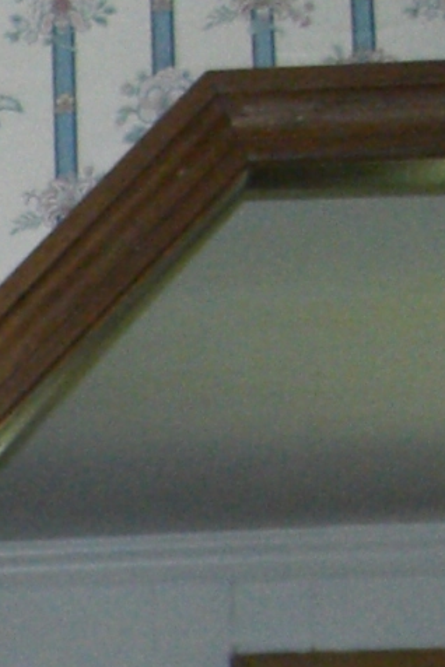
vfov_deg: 9.2
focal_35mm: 212
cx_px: -1293
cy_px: 1302
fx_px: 3931
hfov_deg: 5.6
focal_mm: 7.9
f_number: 2.8
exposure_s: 1/60
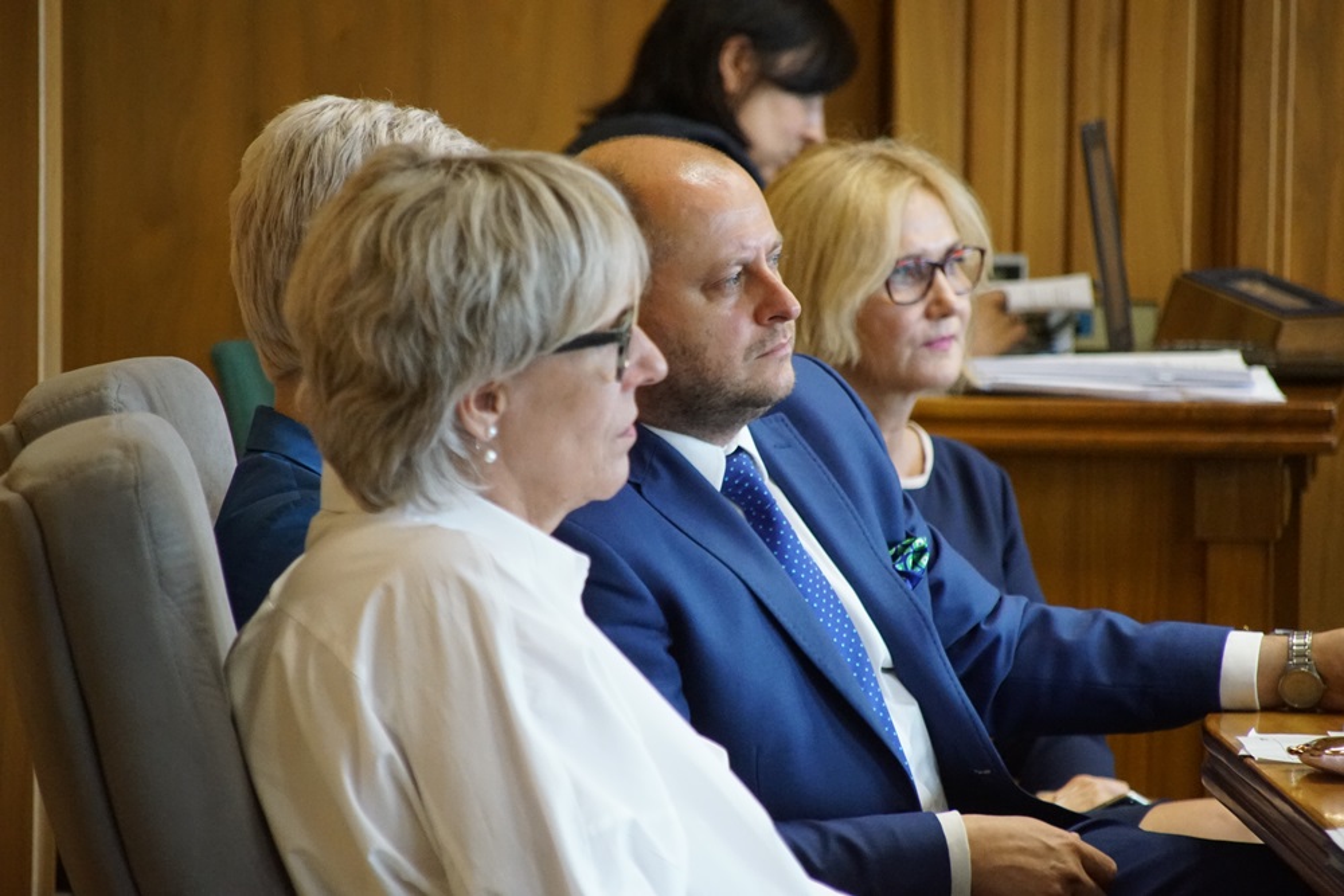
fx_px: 11201
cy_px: 448
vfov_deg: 4.6
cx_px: 672
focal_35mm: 300
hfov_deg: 6.9
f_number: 6.3
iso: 3200
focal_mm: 200
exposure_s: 1/100
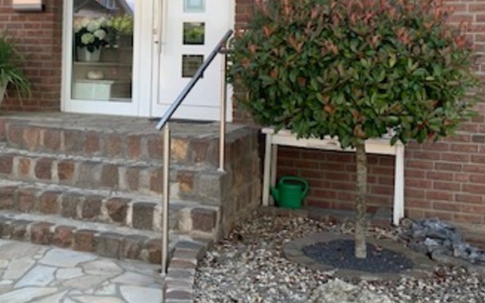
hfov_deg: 36.6
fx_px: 714
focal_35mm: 54
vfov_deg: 23.7
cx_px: 121
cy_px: 73
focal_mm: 4.25
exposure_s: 1/223
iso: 25
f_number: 1.8
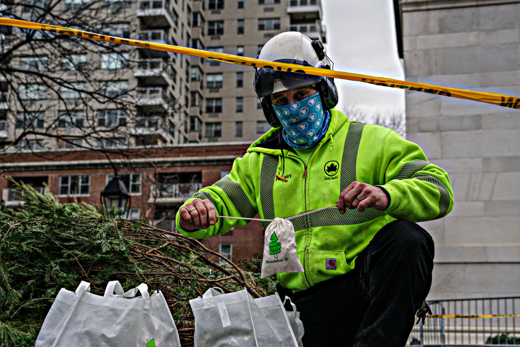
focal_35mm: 51
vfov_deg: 26.5
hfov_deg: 38.9
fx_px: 737
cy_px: 196
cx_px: 247
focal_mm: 42
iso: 100
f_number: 5.6
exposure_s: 1/100
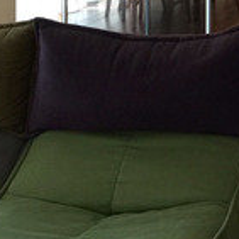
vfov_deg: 14.5
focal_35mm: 113
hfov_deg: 13.7
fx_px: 883
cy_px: -111
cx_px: 432
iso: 32
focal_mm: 4.15
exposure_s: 1/33
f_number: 2.2
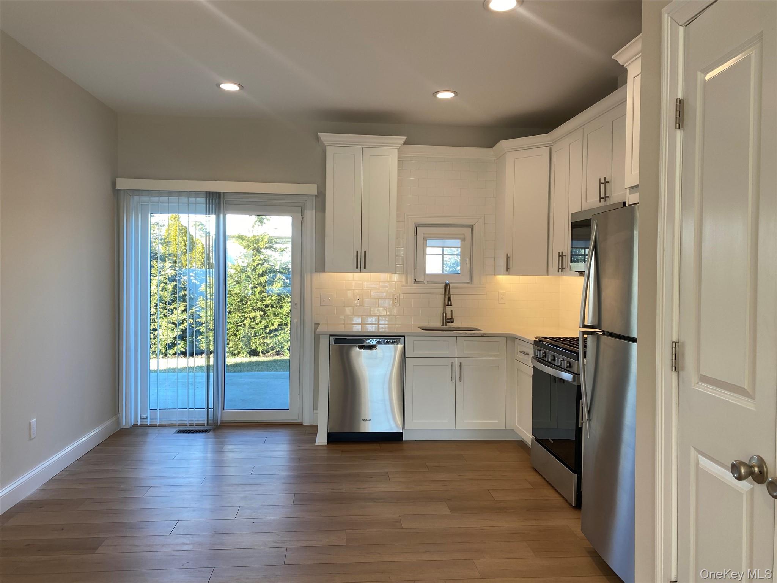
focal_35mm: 26
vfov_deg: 53.1
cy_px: 292
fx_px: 584
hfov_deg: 67.3
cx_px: 388
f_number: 1.8
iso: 50
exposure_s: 1/120
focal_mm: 4.25
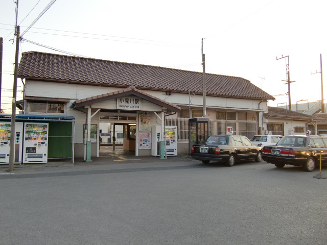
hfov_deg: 63.4
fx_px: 265
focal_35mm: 28
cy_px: 122
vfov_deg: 49.7
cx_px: 164
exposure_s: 1/200
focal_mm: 4.9
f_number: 2.6
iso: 64
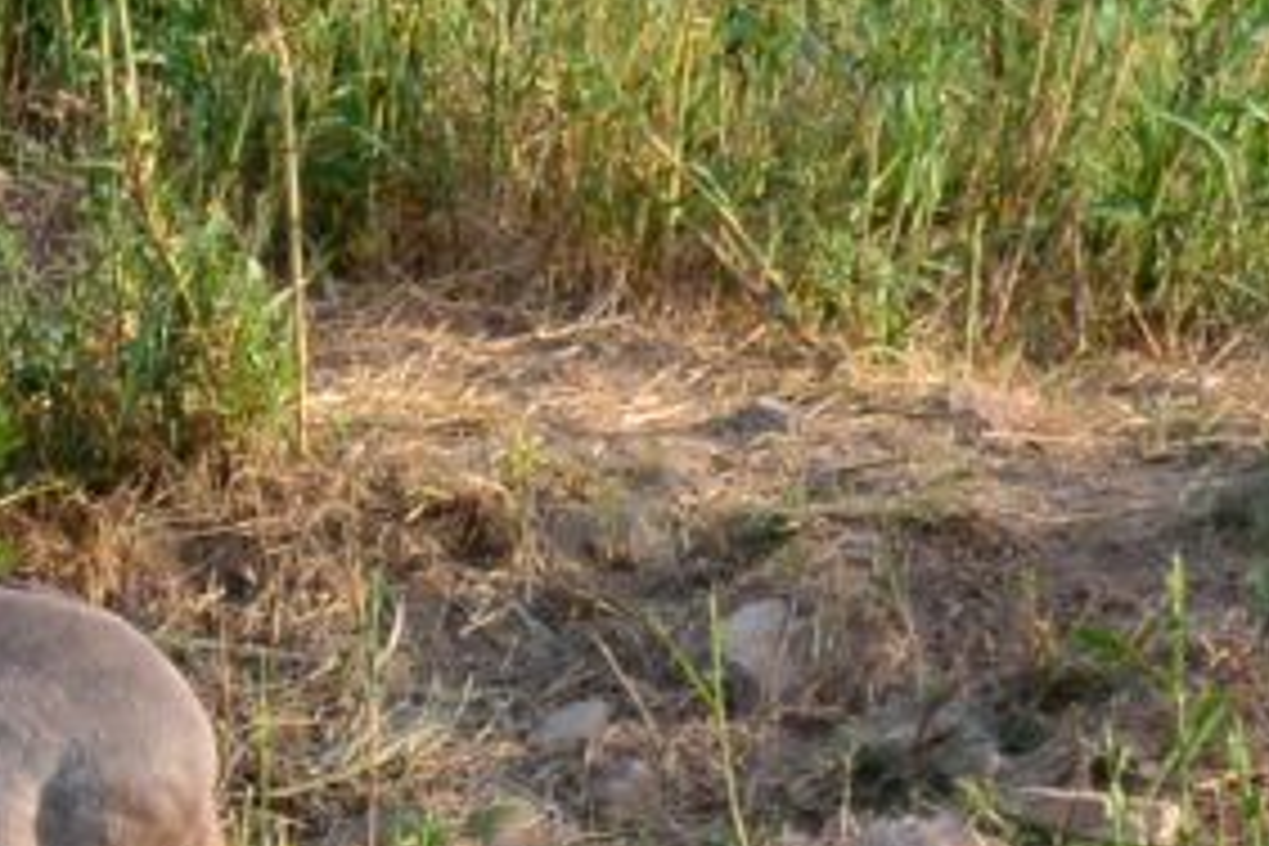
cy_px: 749
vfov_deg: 4.4
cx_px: -945
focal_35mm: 309
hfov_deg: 6.5
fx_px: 10891
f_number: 5.3
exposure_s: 1/250
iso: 160
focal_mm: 25.2
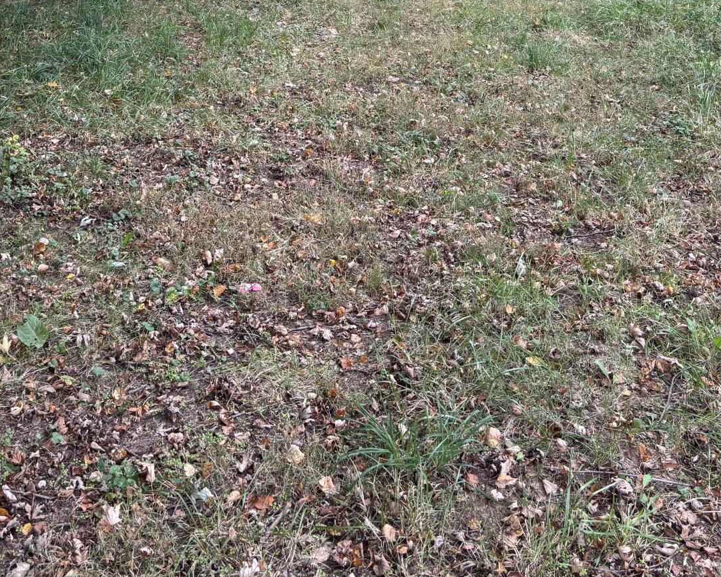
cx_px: 344
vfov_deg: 29.2
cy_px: -44
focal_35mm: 47
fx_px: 1003
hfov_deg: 39.5
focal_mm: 5.96
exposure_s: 1/185
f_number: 1.6
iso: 50
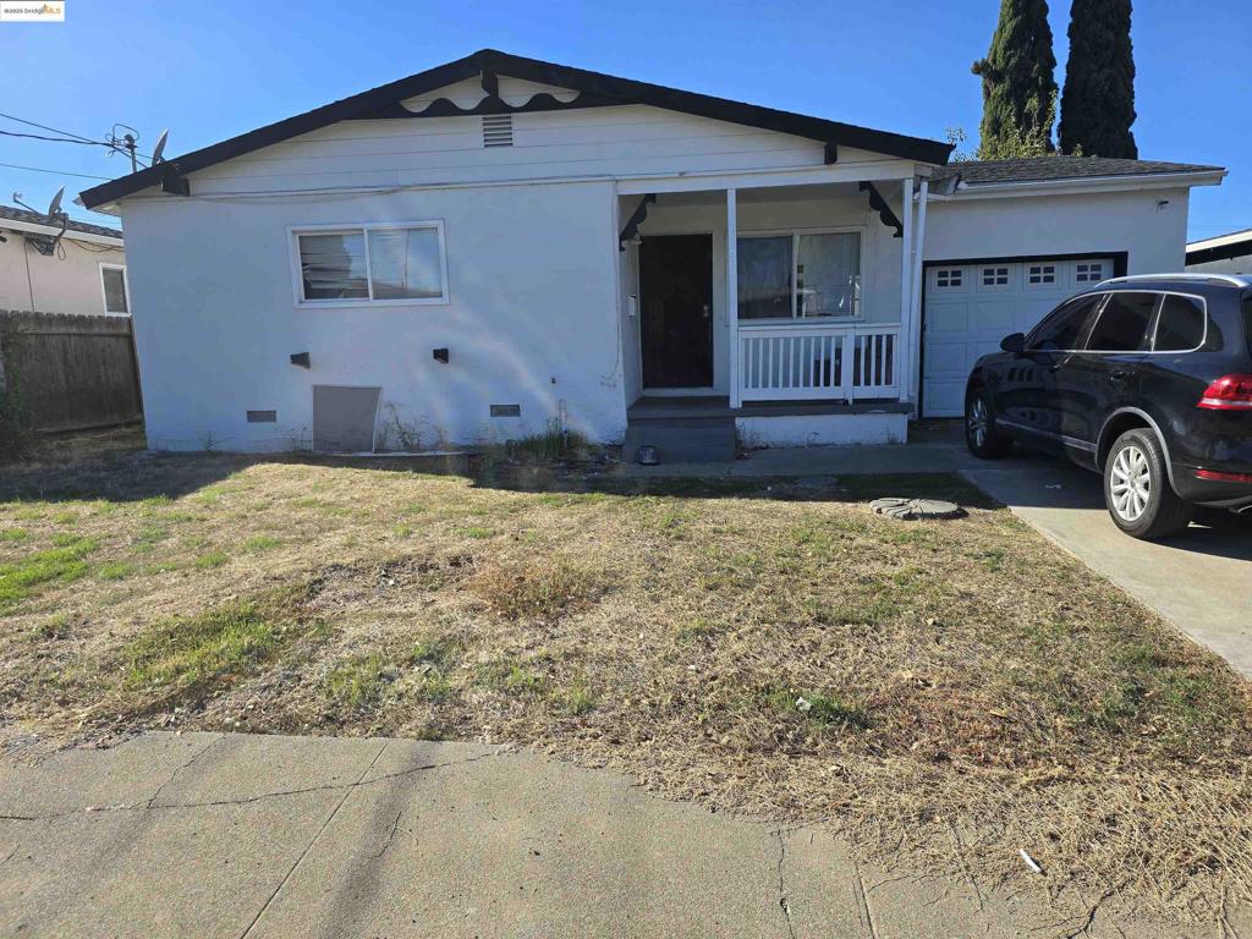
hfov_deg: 73.9
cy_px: 470
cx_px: 626
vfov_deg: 58.9
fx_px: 832
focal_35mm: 23
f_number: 1.7
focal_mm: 6.3
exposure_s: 1/574
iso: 12
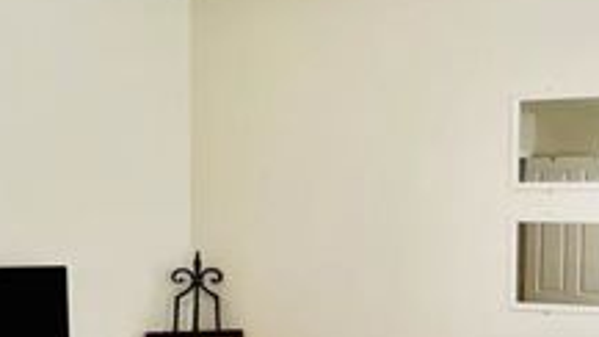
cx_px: 675
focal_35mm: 46
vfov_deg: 25.3
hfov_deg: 36.8
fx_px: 731
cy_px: 290
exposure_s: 1/60
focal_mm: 1.57
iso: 200
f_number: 1.8
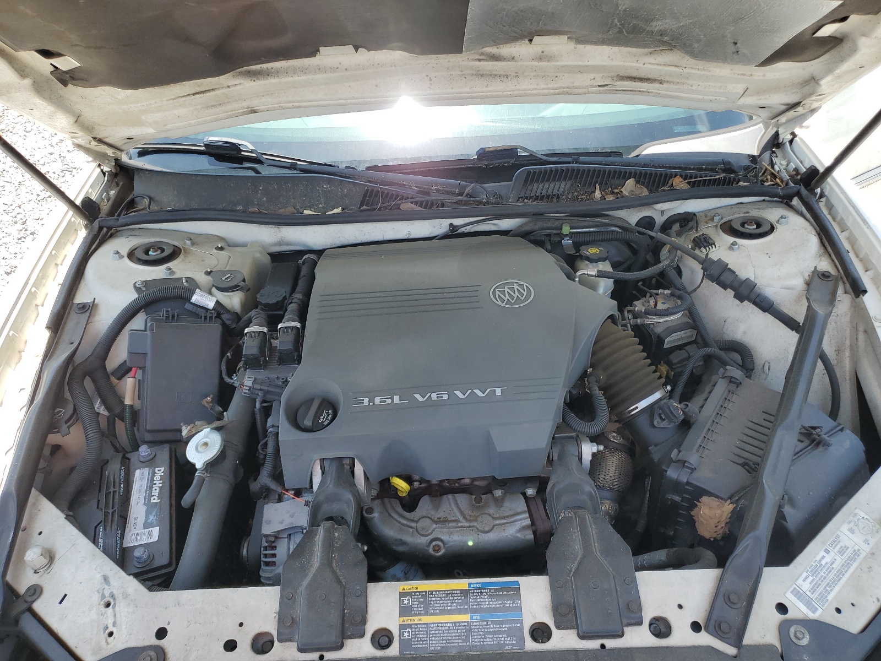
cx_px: 440
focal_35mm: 26
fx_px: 662
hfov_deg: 67.3
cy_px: 330
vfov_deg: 53.1
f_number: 1.5
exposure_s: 1/769
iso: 50
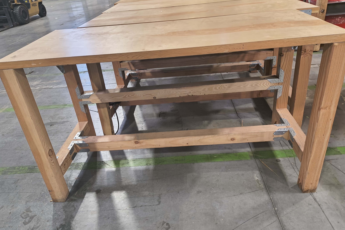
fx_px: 259
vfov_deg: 47.9
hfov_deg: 67.4
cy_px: 113
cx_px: 176
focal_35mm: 27
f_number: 1.7
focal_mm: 4.68
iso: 1338
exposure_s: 1/60
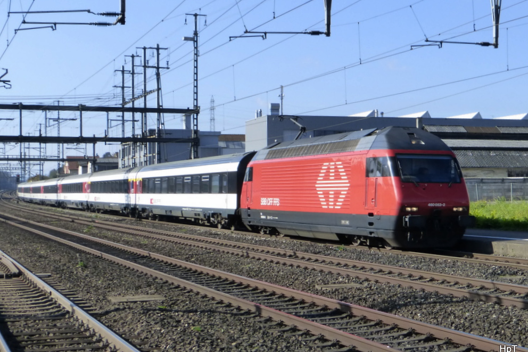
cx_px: 264
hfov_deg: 46.4
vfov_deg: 31.9
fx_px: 616
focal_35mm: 42
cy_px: 164
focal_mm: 6.9
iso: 160
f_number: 3.9
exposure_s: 1/640
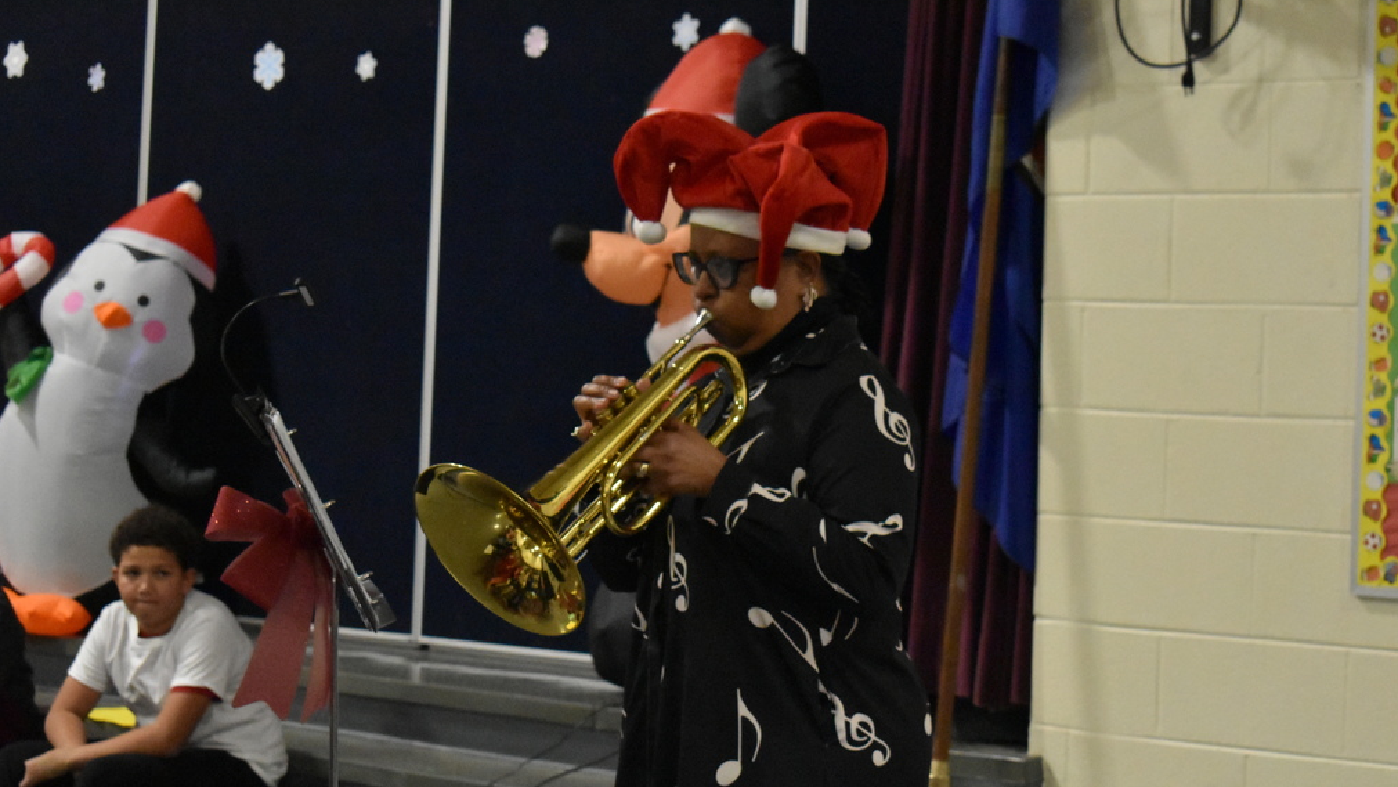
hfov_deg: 24.3
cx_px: 705
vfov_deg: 13.8
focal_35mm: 88
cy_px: 463
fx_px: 3245
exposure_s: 1/125
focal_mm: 55
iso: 8000
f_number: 5.6
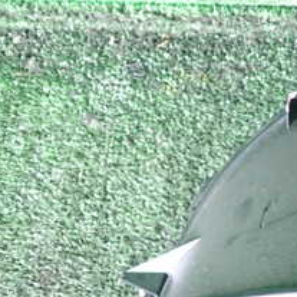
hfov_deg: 19.9
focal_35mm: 77
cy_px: 184
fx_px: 747
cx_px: 425
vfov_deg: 22.4
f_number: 2.3
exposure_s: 1/30
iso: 640
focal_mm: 5.4
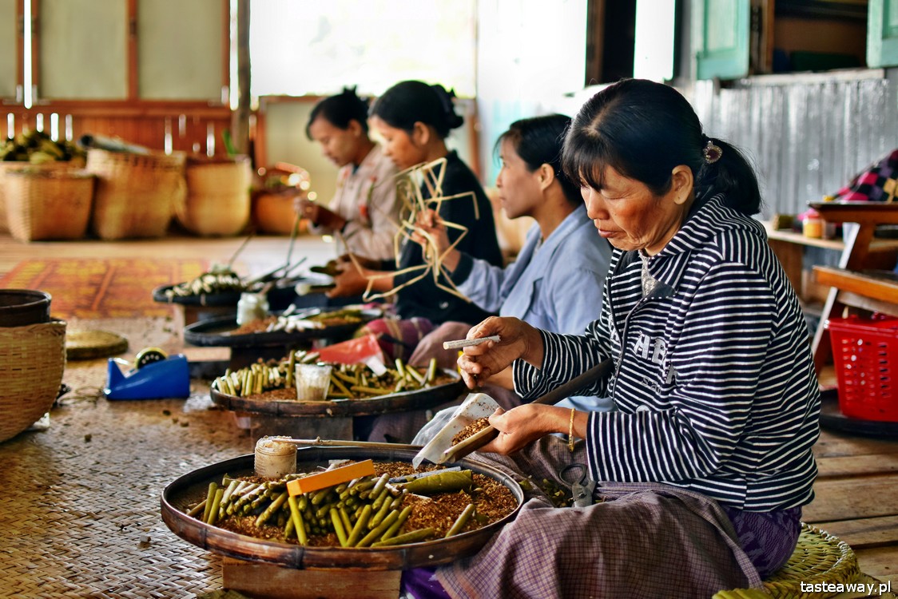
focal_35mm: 52
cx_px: 449
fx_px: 1310
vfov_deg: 25.8
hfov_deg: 37.8
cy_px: 300
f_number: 1.8
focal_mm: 35
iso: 400
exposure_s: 1/320
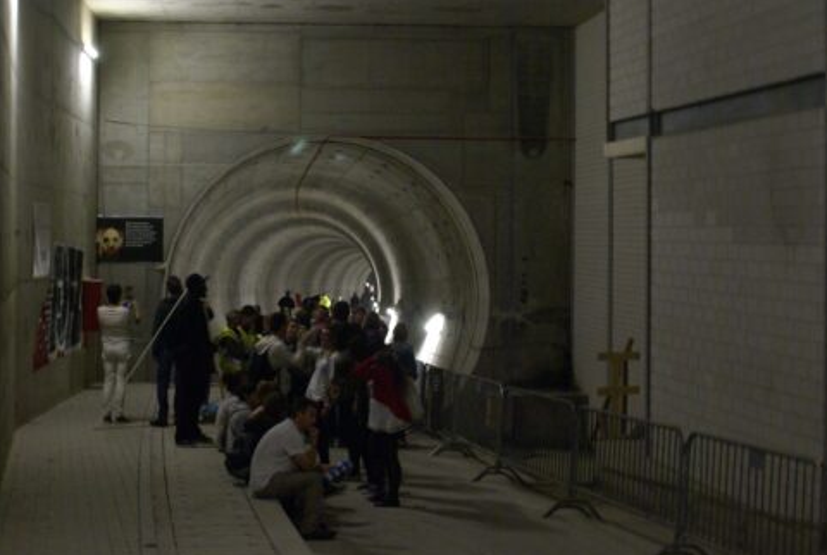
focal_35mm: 66
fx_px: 1510
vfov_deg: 20.8
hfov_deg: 30.6
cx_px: 377
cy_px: 234
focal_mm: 35
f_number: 5.6
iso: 800
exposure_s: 1/6
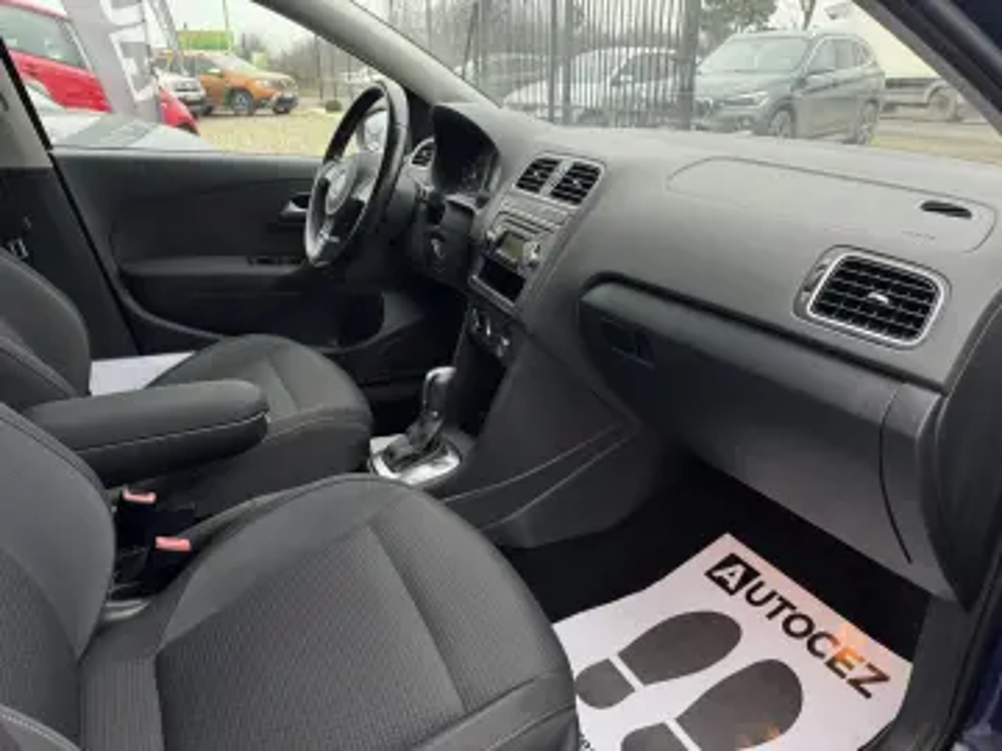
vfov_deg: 56.8
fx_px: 695
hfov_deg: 71.6
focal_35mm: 24
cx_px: 501
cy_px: 376
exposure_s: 1/60
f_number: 1.78
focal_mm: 6.76
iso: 250
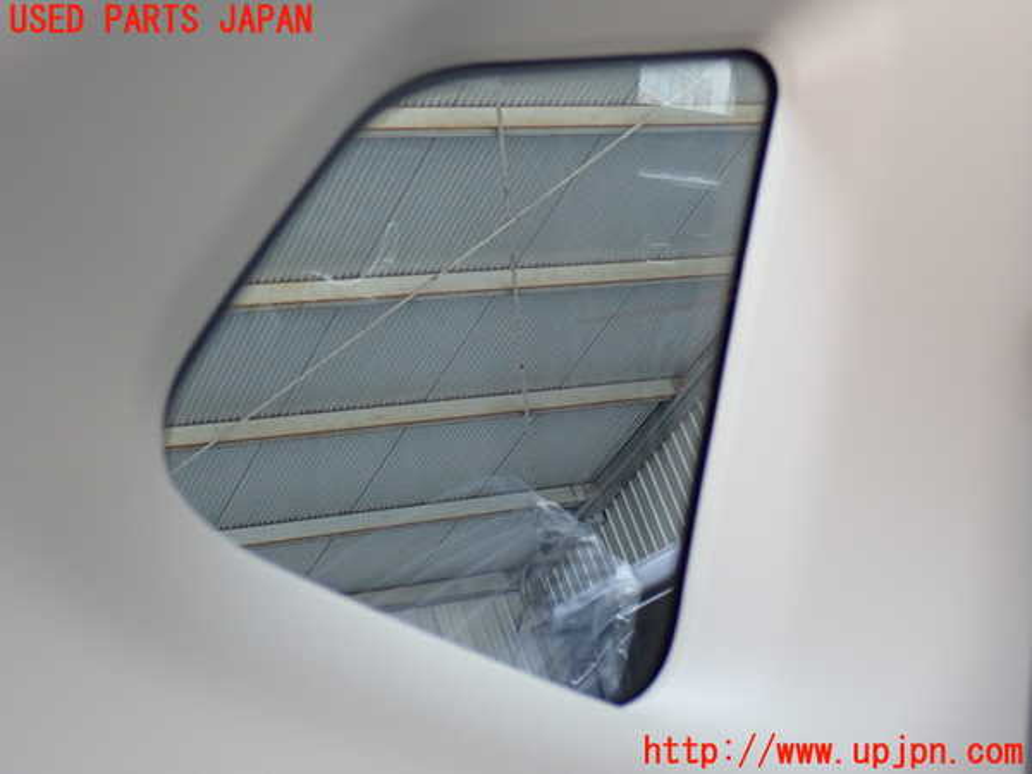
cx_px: 516
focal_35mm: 62
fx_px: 1848
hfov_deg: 31.2
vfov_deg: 23.7
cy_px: 387
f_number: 3.6
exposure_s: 1/60
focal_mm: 11.09
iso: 400
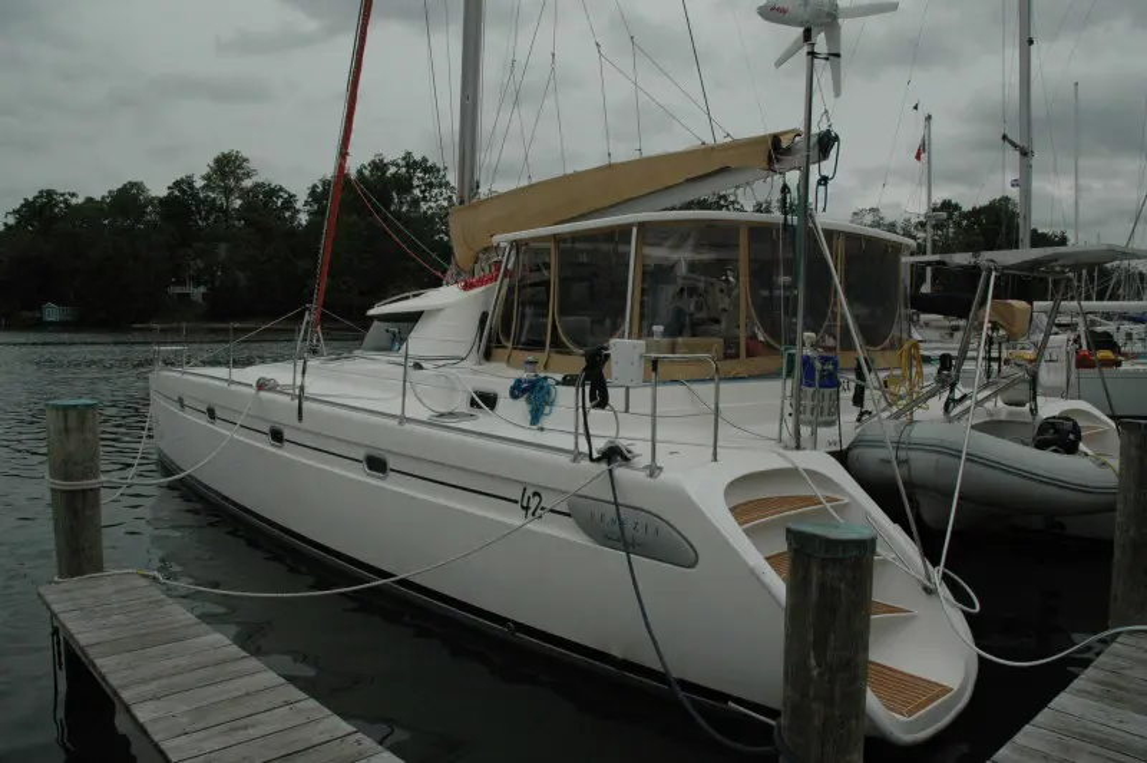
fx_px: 860
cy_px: 382
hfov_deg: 67.4
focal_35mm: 27
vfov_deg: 47.9
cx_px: 574
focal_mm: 18
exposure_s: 1/320
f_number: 9
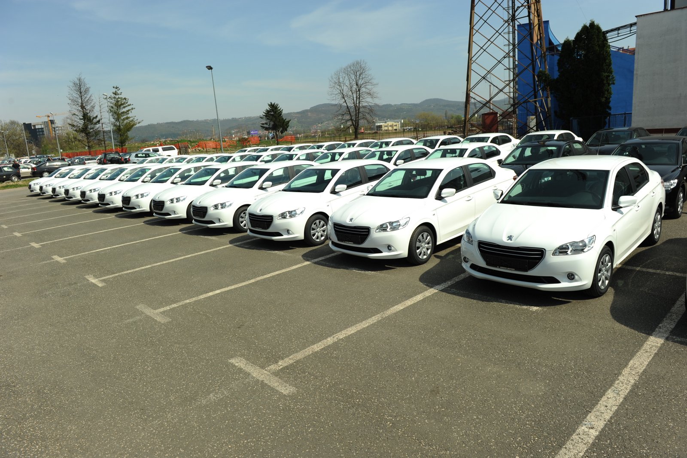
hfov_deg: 73.8
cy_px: 229
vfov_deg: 53.1
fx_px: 458
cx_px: 344
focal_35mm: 24
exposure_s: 1/400
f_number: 7.1
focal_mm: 24
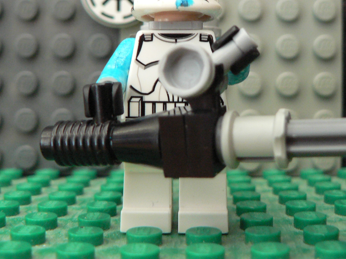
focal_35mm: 61
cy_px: 73
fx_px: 610
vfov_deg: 23.8
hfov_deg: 31.6
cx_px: 199
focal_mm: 7
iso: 200
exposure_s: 1/4
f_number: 2.8
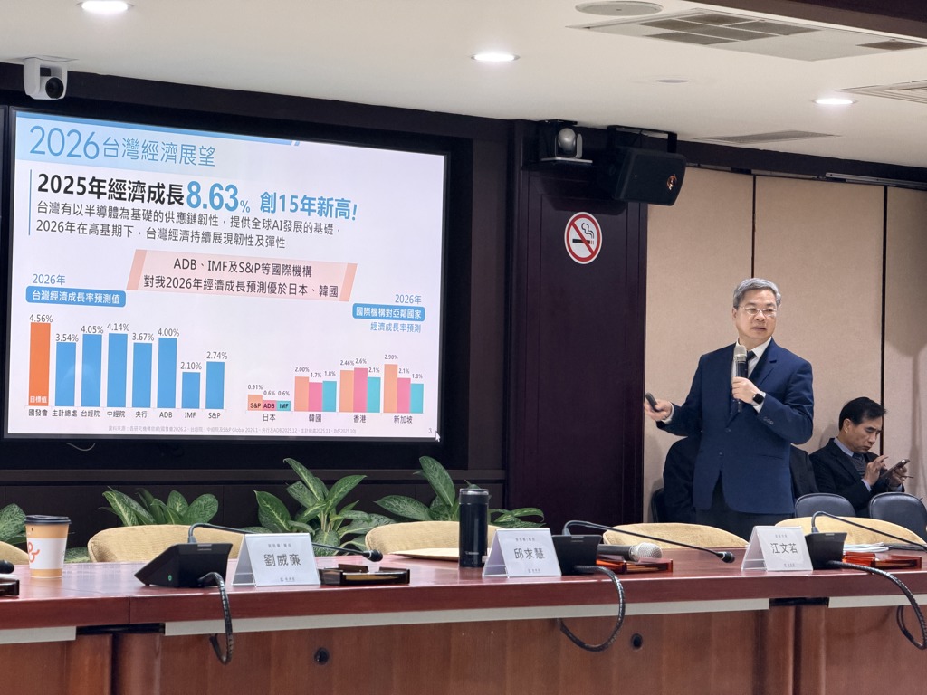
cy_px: 348
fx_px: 2678
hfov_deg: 19.6
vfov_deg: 14.8
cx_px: 464
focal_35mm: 100
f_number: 2.8
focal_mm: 16.89
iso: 250
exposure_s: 1/60
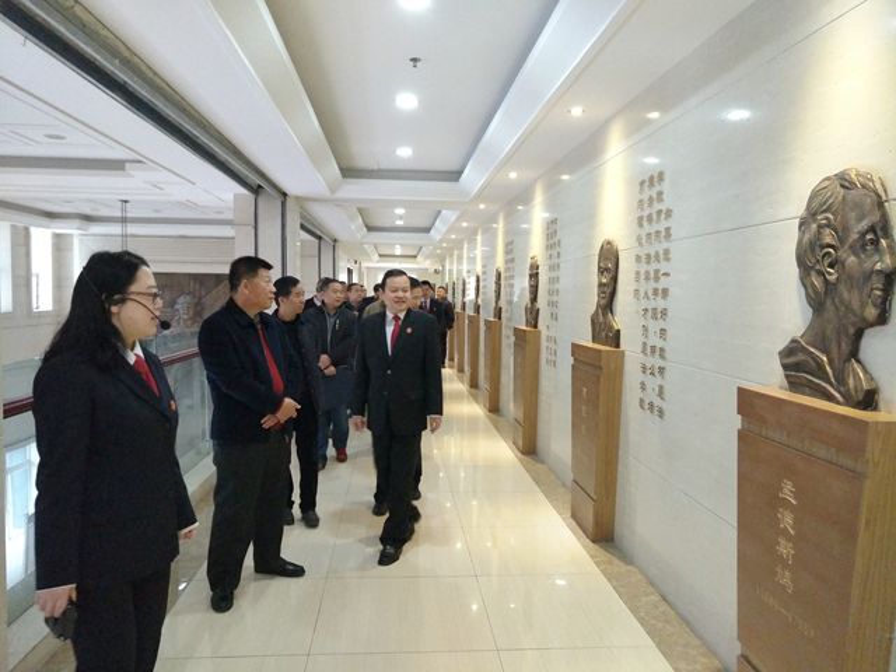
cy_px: 336
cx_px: 448
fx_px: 569
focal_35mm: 22
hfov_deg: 76.4
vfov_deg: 61.1
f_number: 2
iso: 460
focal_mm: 3.79
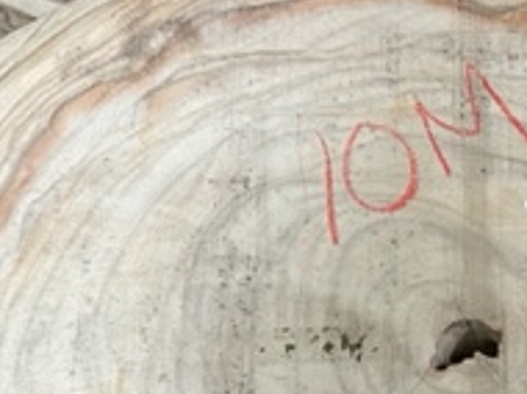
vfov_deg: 18.0
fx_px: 1232
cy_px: 325
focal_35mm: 81
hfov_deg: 22.5
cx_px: 605
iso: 200
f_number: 1.78
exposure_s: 1/121
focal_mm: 6.86
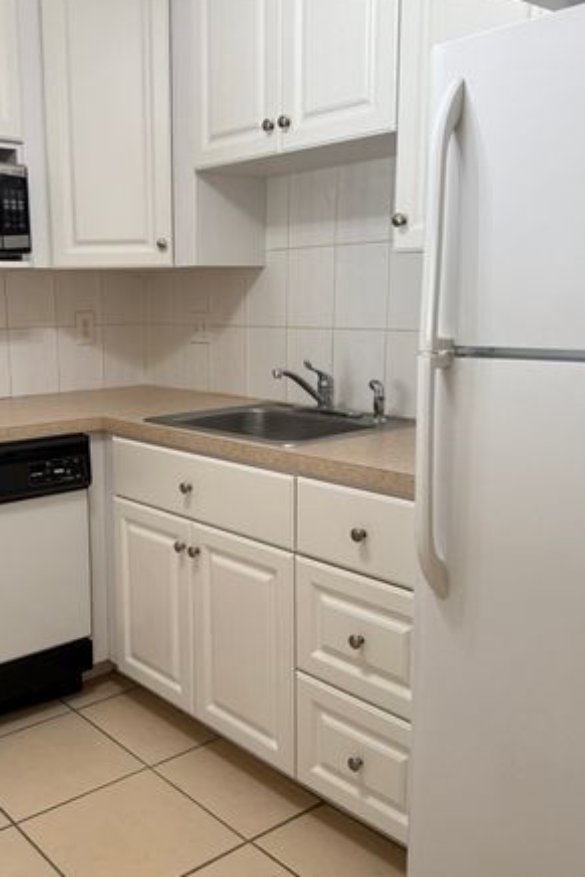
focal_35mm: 34
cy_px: 437
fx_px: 828
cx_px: 175
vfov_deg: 55.8
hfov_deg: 38.3
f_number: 1.78
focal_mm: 6.76
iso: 125
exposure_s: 1/120
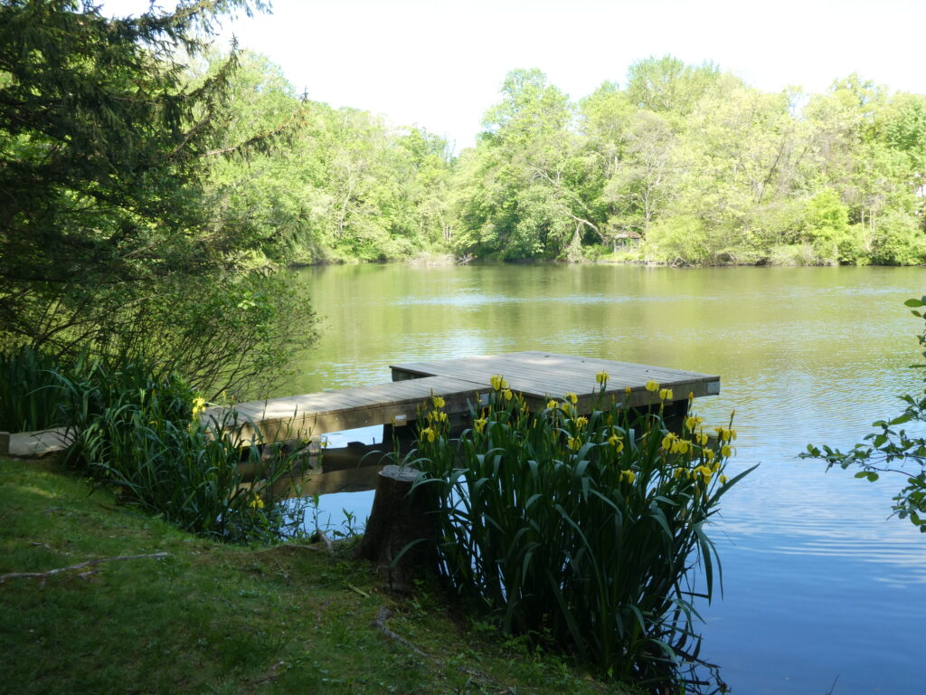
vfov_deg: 40.7
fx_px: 936
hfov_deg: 52.6
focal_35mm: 35
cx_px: 463
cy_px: 348
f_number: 5.6
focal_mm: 6.3
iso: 100
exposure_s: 1/80
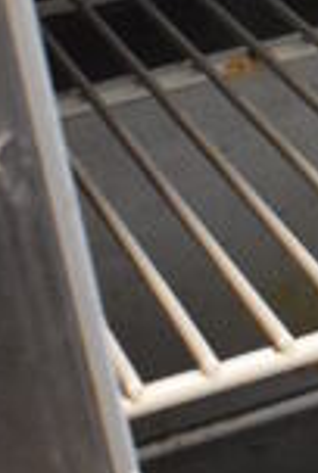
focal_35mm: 162
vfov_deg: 12.6
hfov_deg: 7.6
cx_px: 882
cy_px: 73
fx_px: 2137
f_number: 3.5
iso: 4000
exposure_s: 1/125
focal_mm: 18
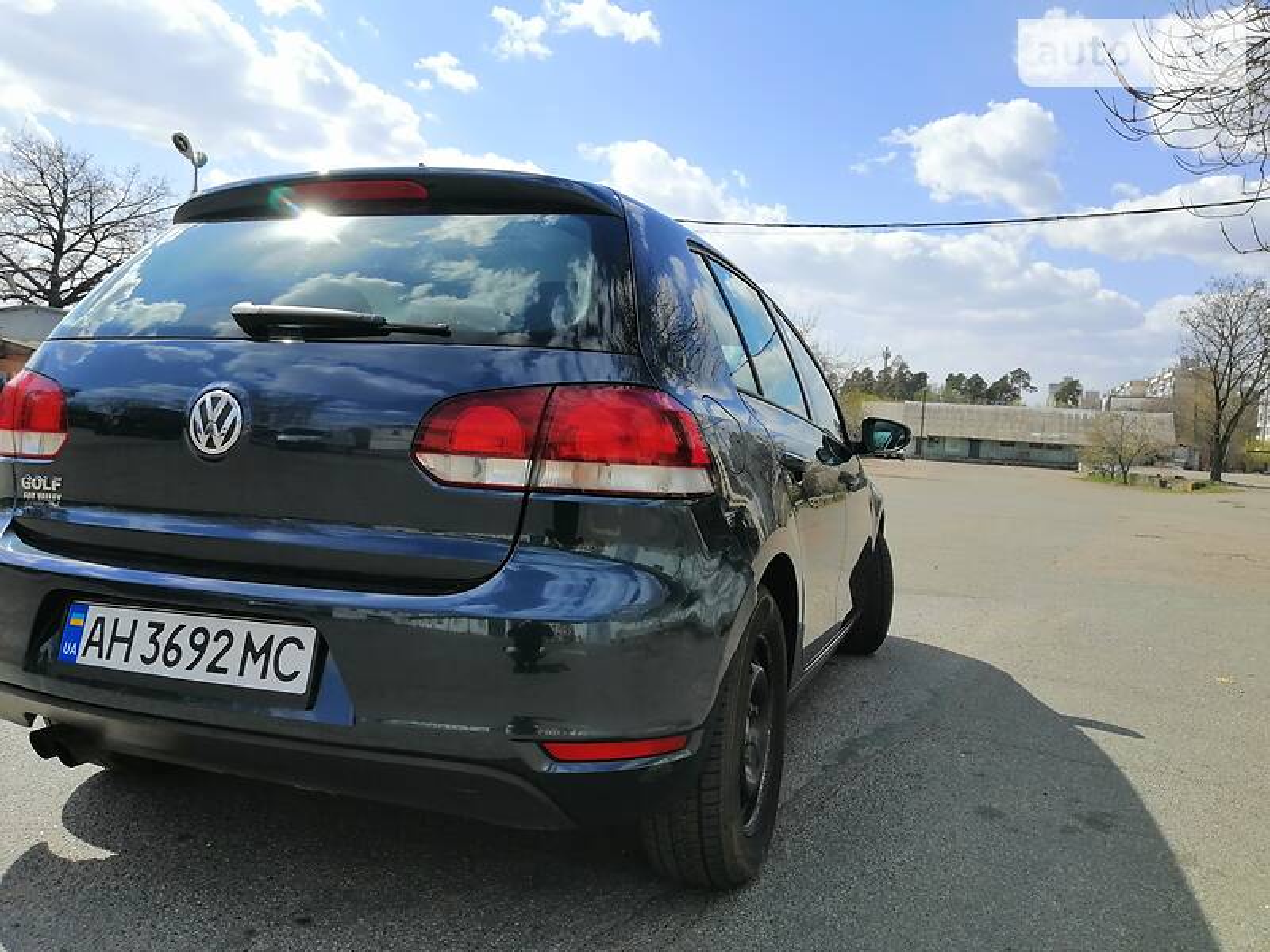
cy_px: 476
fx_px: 954
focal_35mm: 26
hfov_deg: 67.3
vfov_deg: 53.1
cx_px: 635
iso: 50
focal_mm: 3.8
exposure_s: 1/1157
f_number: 2.2
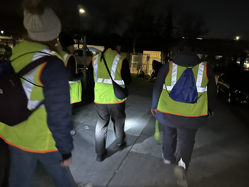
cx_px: 124
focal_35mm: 24
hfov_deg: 71.6
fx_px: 173
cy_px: 94
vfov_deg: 56.8
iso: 2000
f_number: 1.78
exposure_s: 1/25
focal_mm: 6.86
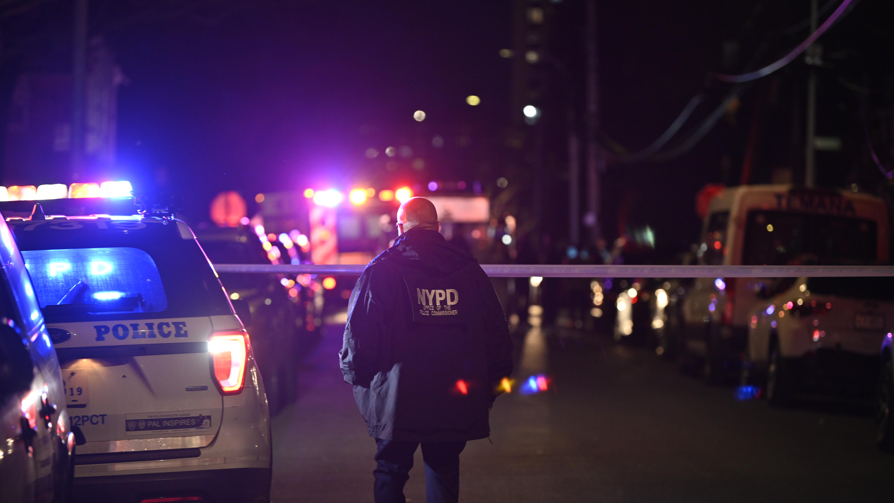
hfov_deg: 14.1
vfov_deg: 8.0
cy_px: 292
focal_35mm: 152
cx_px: 447
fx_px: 3603
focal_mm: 145
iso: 1600
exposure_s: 1/80
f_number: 2.8
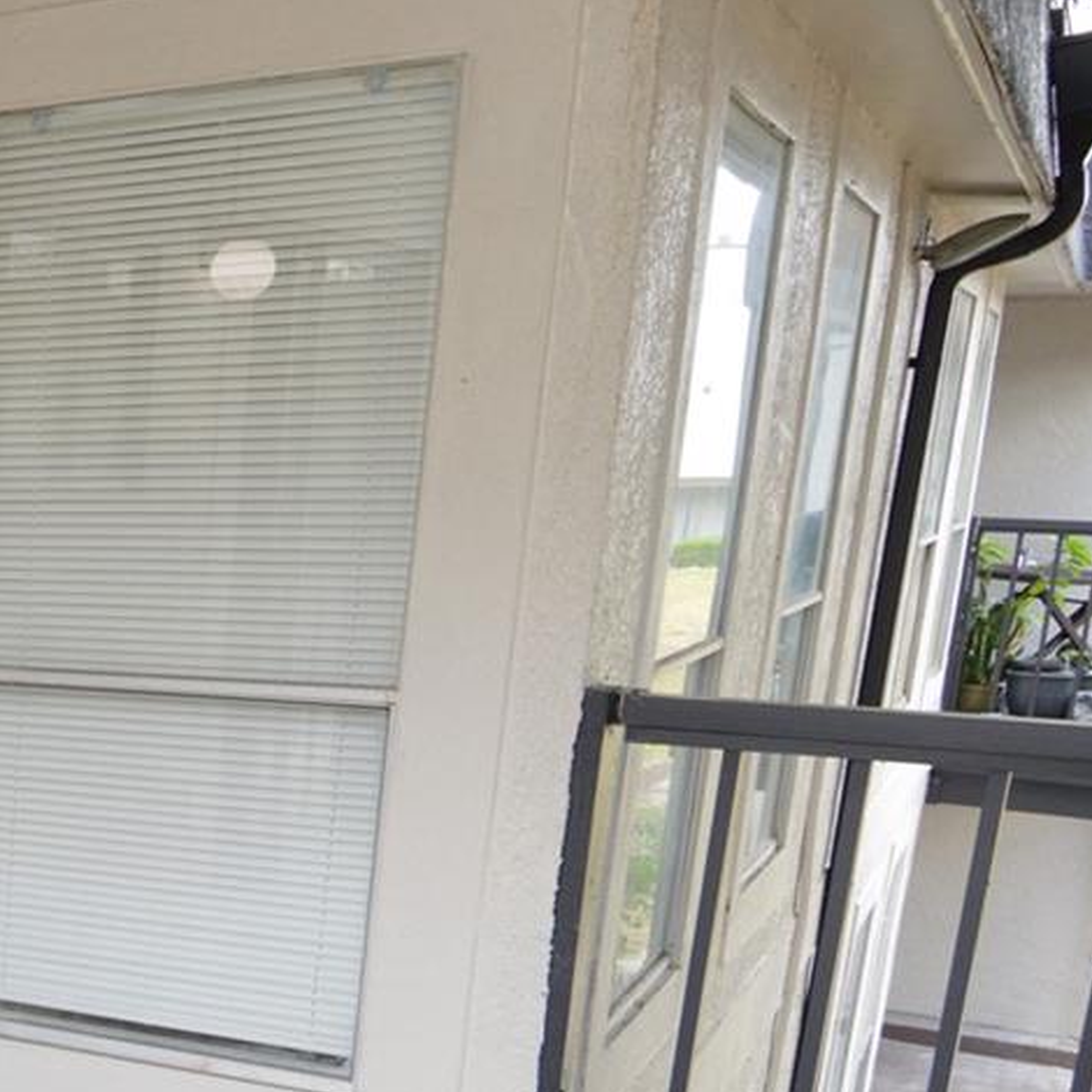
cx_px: -562
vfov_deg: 31.4
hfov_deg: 24.9
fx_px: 1856
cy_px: 965
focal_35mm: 52
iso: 400
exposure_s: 1/125
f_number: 5.6
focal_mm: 12
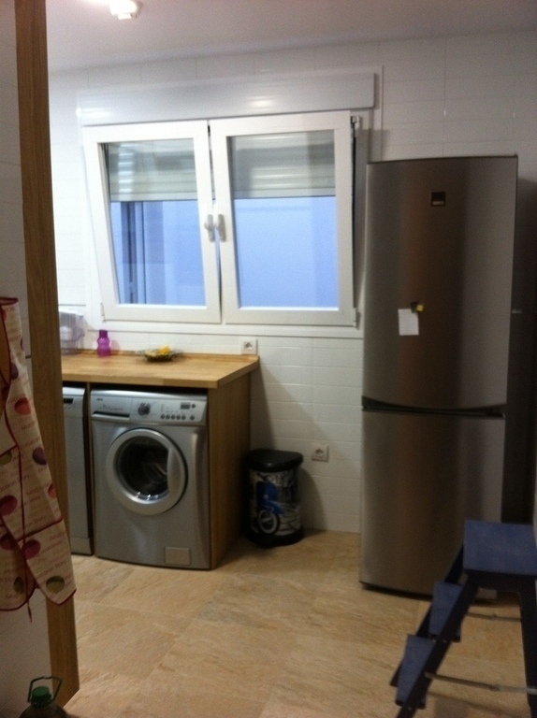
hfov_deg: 40.6
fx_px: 726
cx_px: 268
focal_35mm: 35
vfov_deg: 52.7
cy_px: 359
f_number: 2.8
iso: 125
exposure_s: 1/15
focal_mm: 3.85
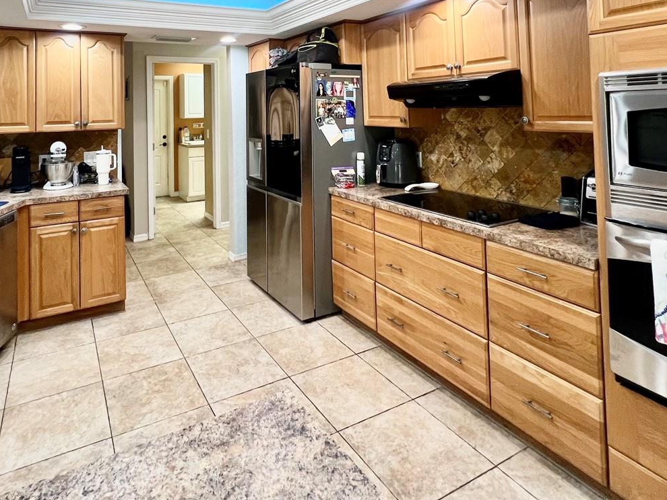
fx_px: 405
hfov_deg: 78.3
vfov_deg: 58.4
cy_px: 97
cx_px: 274
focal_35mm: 21
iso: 125
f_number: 1.8
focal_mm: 1.57
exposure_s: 1/60
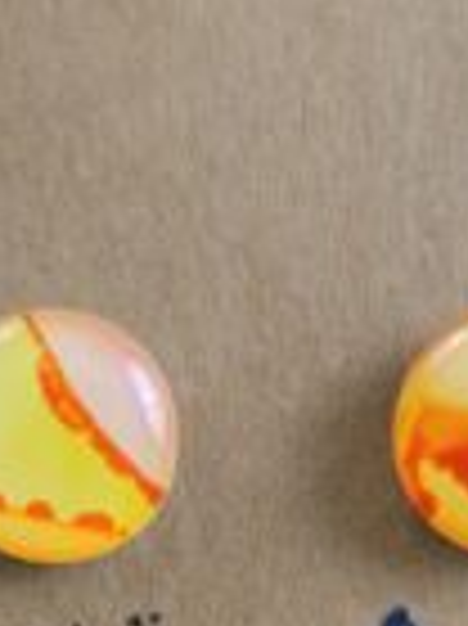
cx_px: 315
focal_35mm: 96
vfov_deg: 19.4
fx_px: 1733
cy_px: 736
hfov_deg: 15.3
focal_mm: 6.7
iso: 250
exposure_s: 1/40
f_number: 1.8
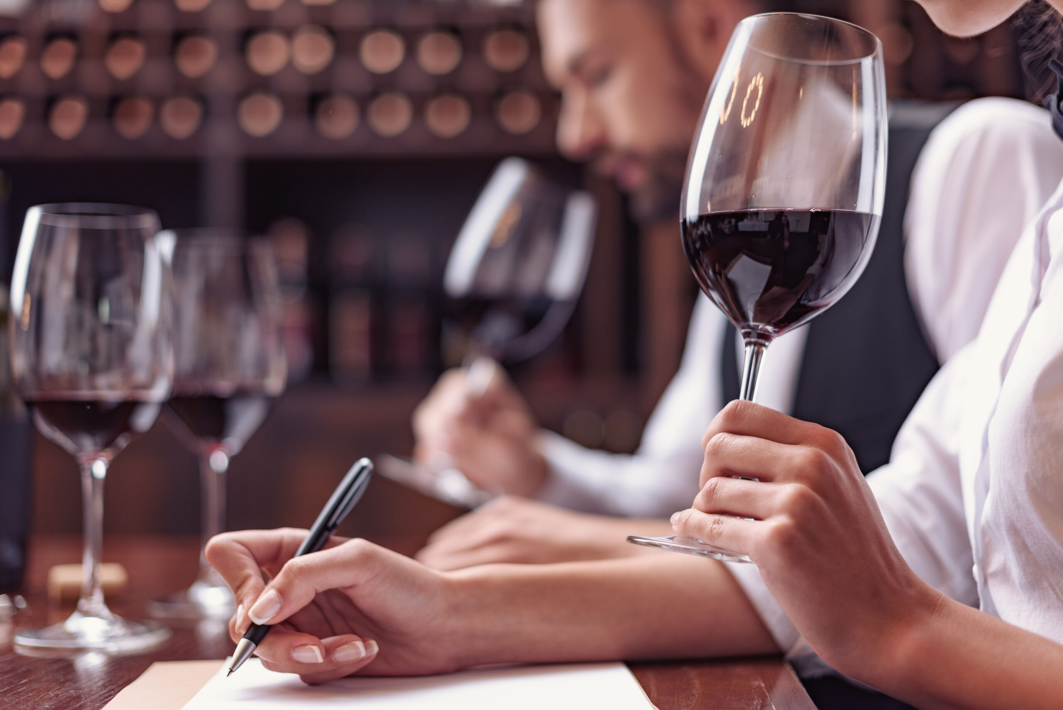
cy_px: 355
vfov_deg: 27.0
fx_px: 1477
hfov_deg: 39.6
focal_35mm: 50
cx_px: 532
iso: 100
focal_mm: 50
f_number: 2.2
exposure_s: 1/100
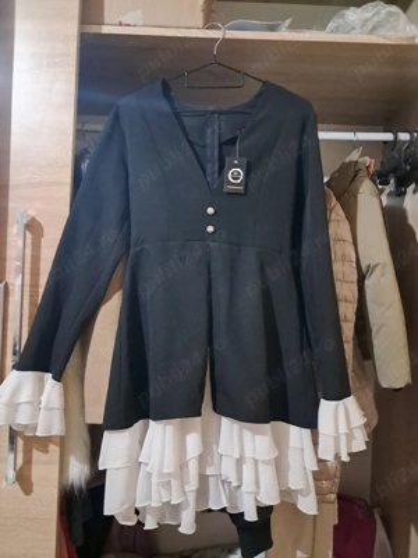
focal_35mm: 27
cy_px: 279
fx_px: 435
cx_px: 209
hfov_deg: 51.4
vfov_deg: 65.3
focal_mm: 4
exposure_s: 1/20
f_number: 1.8
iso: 1250
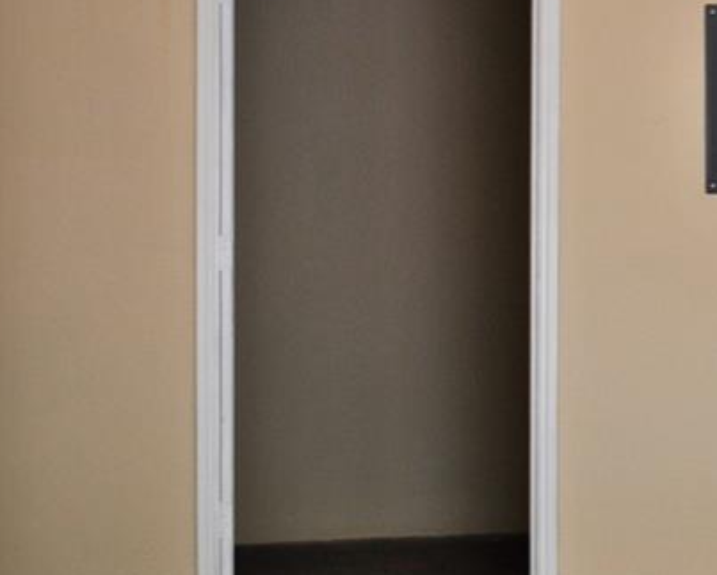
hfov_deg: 14.9
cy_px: 182
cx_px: 826
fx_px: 2659
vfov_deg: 12.3
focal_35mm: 125
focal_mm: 35
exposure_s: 1/30
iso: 200
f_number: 5
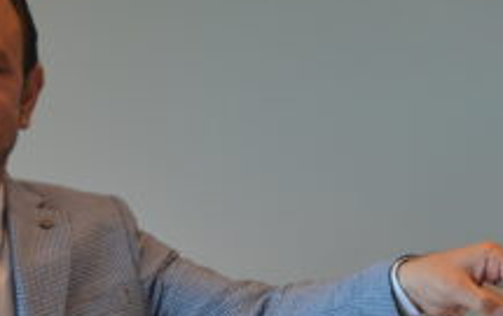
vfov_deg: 10.9
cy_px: 321
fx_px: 1633
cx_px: 434
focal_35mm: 119
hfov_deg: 17.3
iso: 560
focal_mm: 26
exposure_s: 1/60
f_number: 4.2
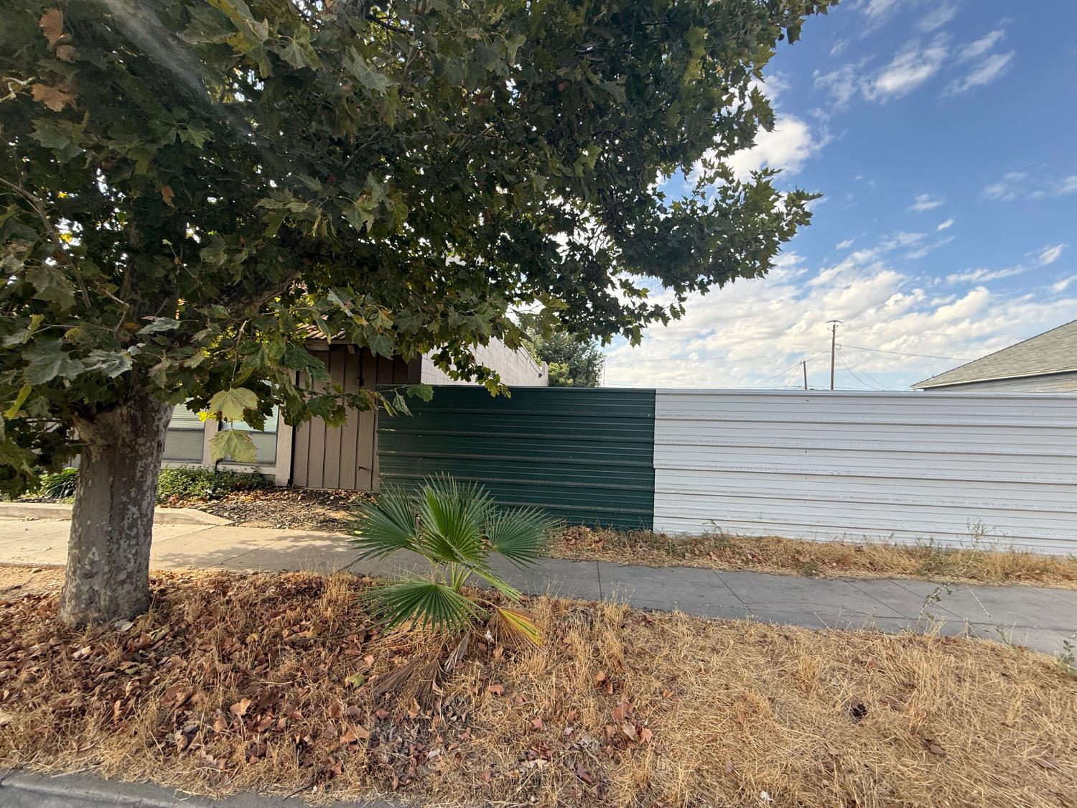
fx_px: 436
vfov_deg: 85.7
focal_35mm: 14
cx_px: 538
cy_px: 404
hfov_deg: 102.1
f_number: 2.2
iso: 64
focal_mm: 2.22
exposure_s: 1/351
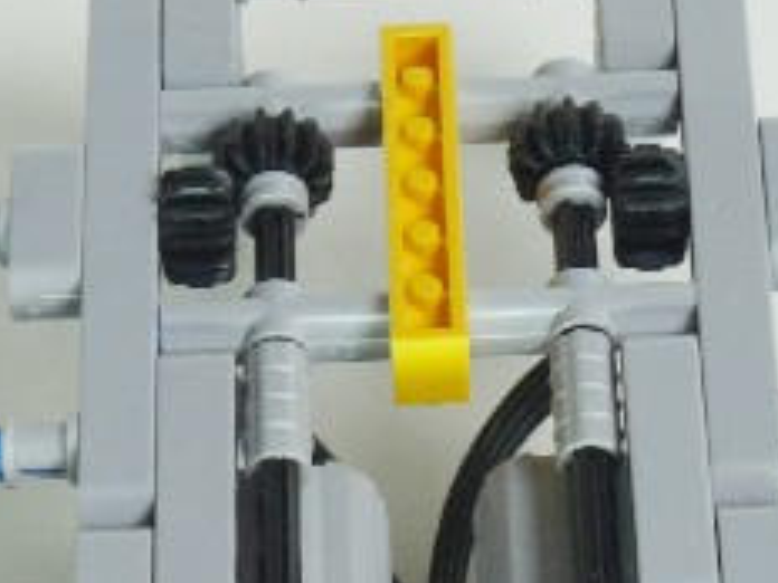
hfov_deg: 9.4
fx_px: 4720
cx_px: 443
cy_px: 935
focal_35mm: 210
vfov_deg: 6.9
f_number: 3.2
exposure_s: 1/30
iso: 125
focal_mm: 10.8
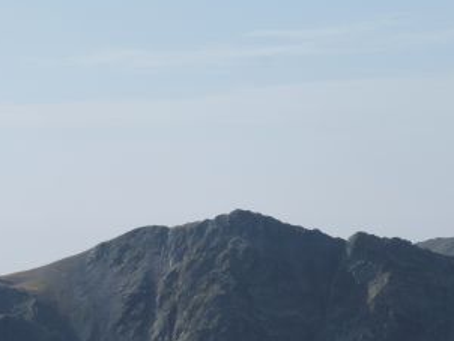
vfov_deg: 7.7
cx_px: 242
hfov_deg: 10.3
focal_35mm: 192
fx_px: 2520
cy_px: 209
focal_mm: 25.9
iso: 100
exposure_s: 1/500
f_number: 7.1
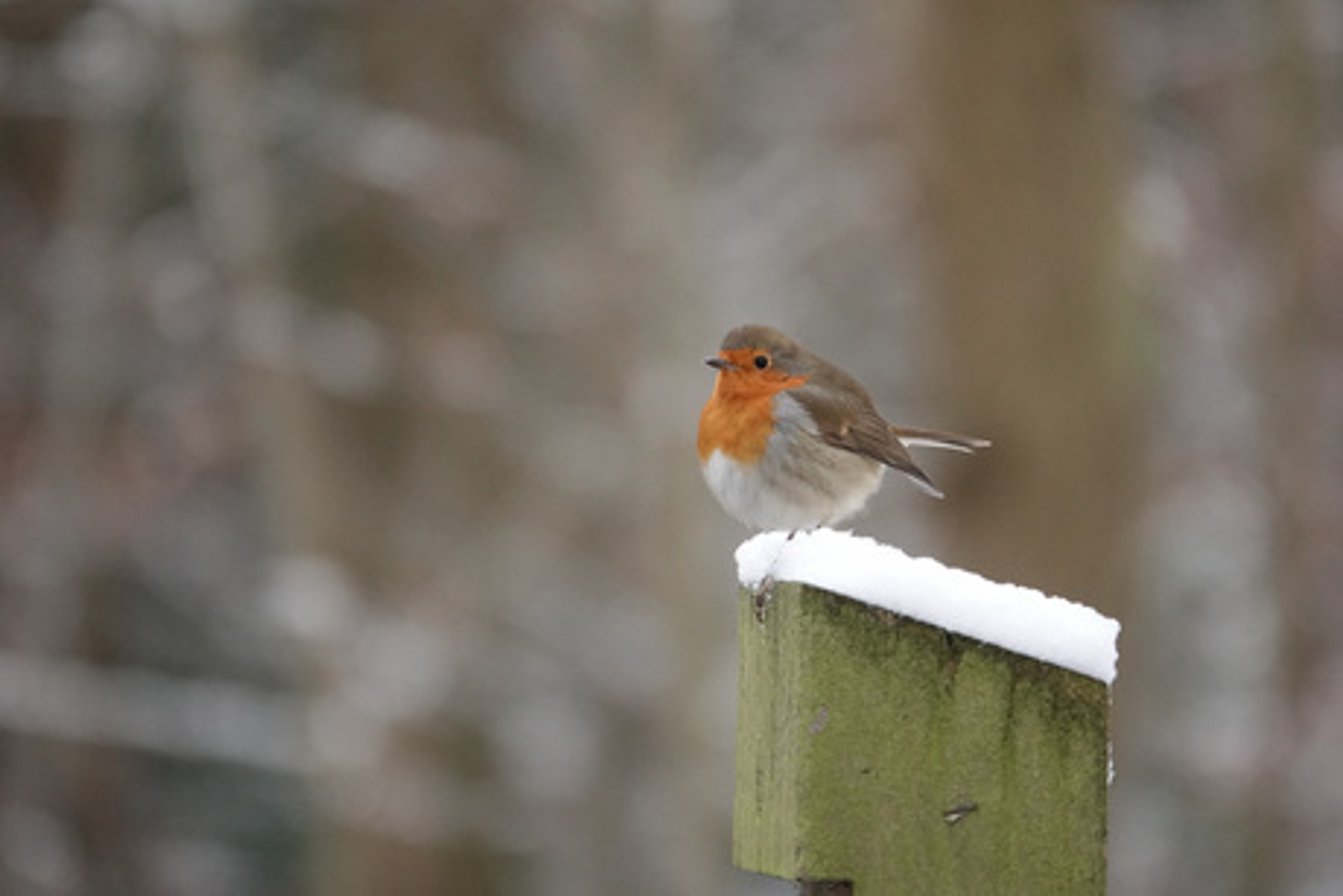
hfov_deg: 3.4
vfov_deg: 2.3
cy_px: 448
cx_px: 672
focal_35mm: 599
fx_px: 22352
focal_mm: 219.76
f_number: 4
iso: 1250
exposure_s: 1/250
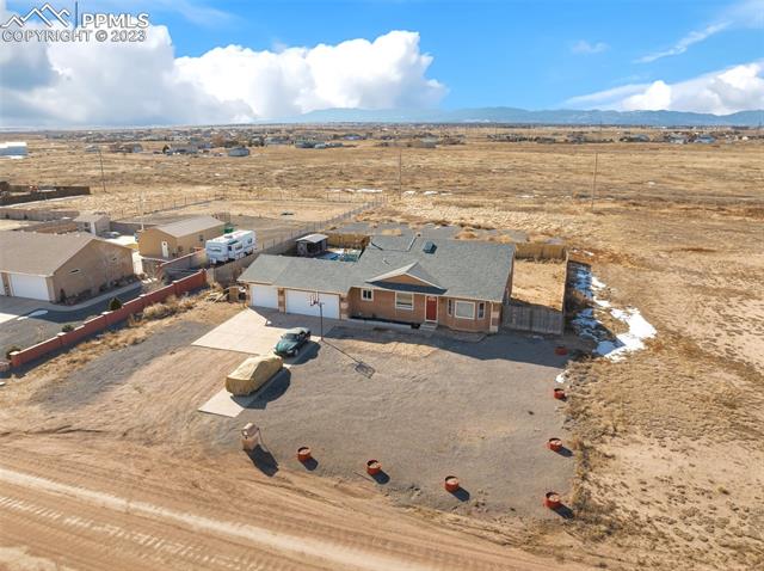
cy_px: 286
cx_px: 382
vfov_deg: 56.7
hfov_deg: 71.7
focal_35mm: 24
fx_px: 529
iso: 160
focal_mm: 12.29
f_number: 2.8
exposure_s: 1/2500
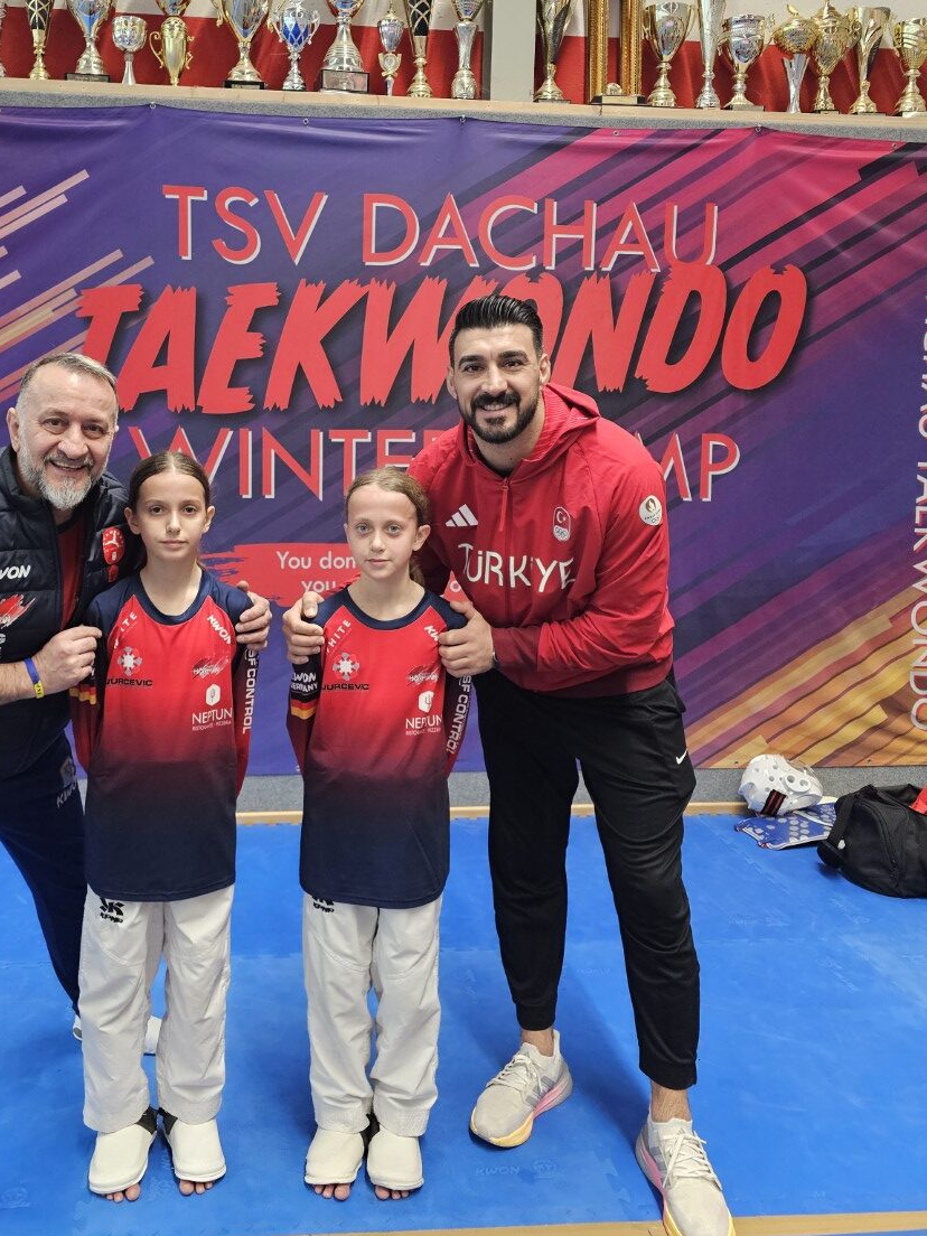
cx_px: 347
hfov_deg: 46.4
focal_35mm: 30
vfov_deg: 59.4
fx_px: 1071
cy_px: 485
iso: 500
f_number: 1.7
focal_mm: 6.3
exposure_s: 1/100
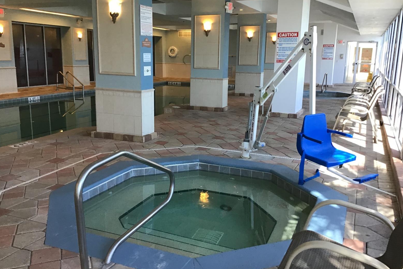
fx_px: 369
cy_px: 129
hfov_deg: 57.2
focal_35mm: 33
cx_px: 203
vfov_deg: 40.0
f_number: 2.4
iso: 32
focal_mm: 3.3
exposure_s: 1/30
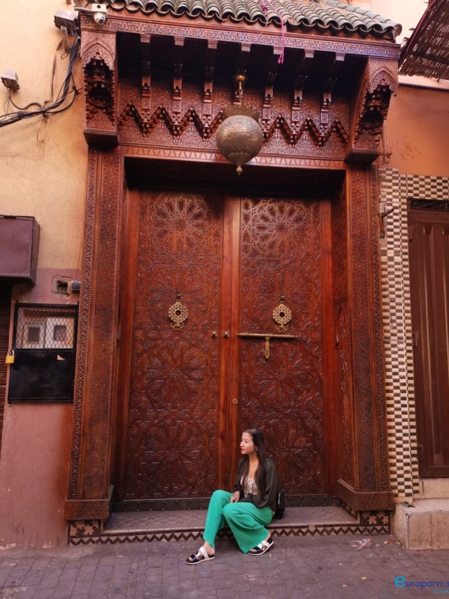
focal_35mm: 29
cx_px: 237
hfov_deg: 48.2
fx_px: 501
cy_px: 283
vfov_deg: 61.6
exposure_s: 1/100
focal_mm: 5.58
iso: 64
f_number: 1.8
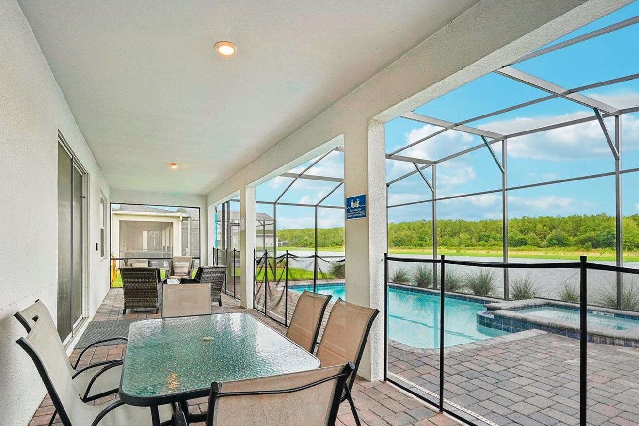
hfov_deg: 89.8
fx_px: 319
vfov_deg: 66.9
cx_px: 287
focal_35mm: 18
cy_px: 253
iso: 400
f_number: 8
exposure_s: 1/100
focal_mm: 14.8
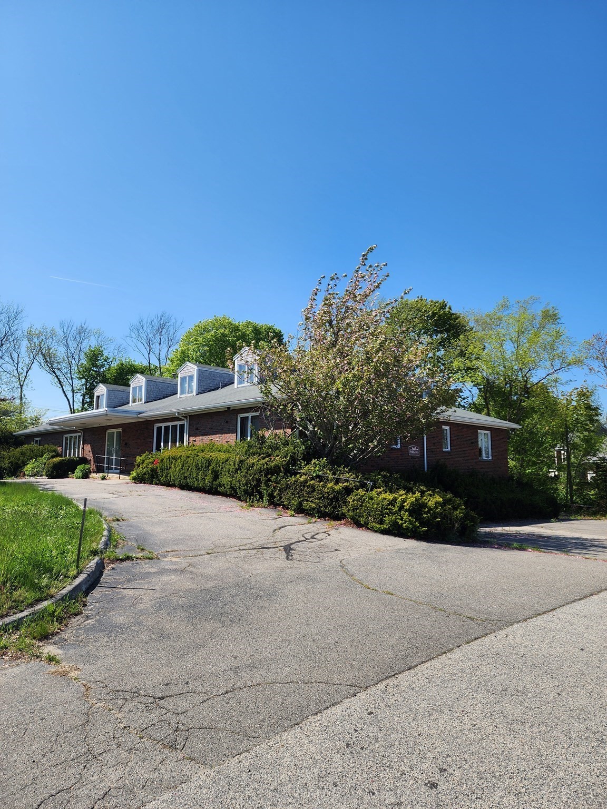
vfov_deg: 73.9
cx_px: 304
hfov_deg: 58.9
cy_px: 404
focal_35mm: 23
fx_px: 538
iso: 12
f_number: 1.8
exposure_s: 1/976
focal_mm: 6.4
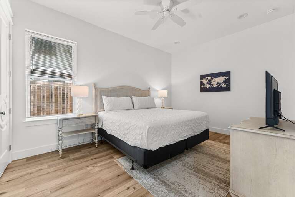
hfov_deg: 104.3
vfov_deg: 81.2
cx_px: 148
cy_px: 98
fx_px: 115
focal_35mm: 14
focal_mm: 14
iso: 400
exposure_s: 1/1.67
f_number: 8
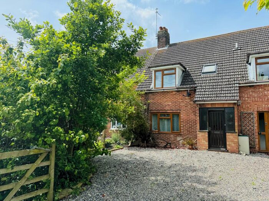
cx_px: 134
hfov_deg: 71.6
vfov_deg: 56.8
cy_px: 100
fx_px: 187
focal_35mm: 24
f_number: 1.78
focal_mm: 6.76
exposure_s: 1/1923
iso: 80
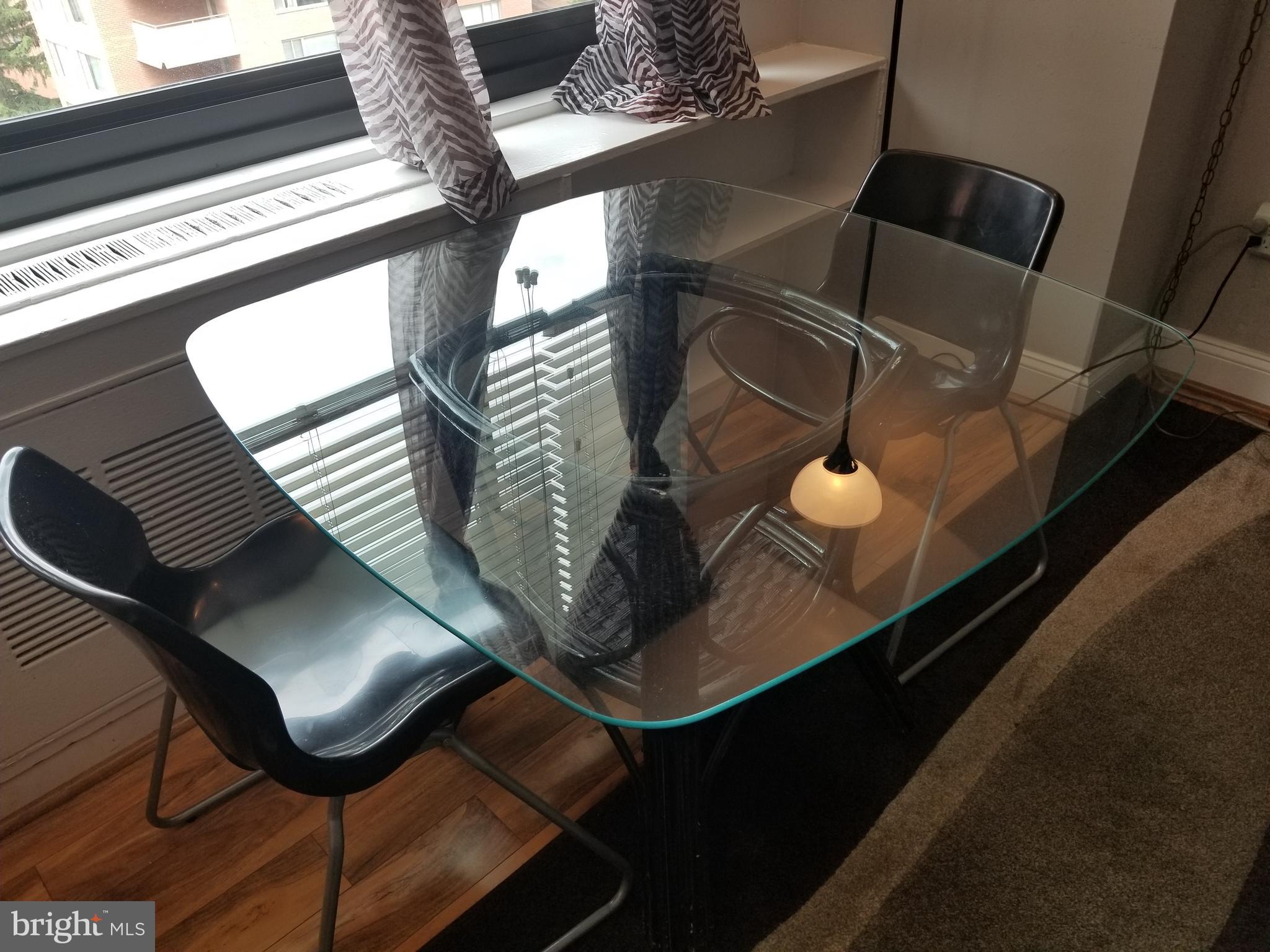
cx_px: 635
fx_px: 954
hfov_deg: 67.3
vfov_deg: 53.1
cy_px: 476
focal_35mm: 26
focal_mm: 4.25
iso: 64
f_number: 1.7
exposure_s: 1/120
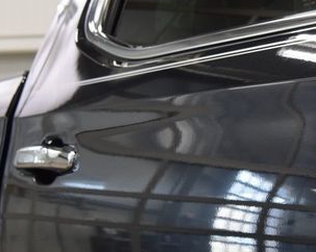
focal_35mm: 113
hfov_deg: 16.8
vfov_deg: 13.6
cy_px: 140
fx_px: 1056
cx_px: 274
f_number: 6.3
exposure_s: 1/60
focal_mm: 38
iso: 1600
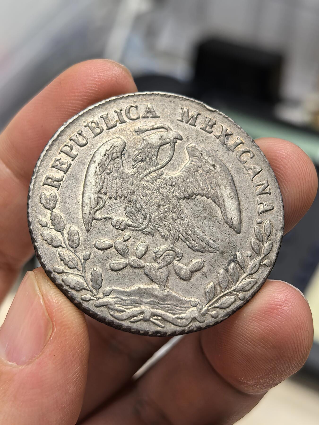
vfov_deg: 35.5
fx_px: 664
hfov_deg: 27.0
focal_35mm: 54
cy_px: 212
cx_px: 160
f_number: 2
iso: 160
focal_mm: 6.98
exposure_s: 1/50
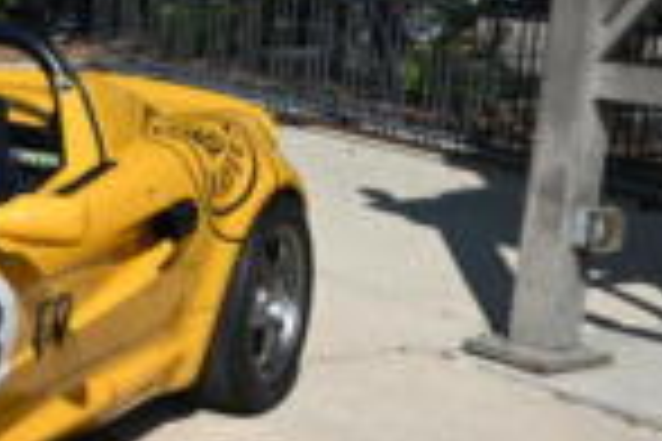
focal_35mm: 95
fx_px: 1747
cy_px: 223
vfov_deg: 14.4
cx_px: -270
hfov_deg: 19.3
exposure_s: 1/500
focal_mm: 28
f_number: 8
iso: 100
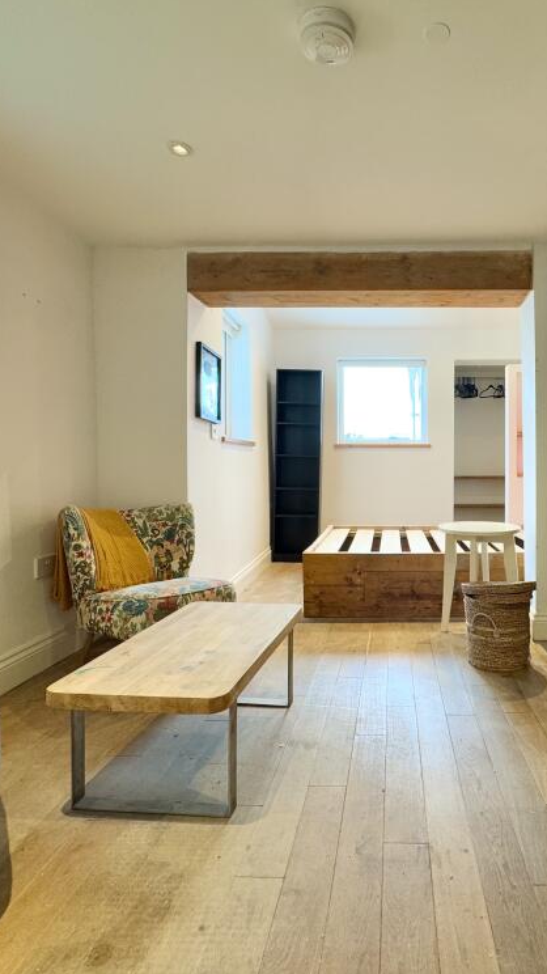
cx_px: 389
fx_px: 542
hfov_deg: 51.9
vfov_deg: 83.8
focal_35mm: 21
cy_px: 477
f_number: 2.2
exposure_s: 1/50
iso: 160
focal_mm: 2.22
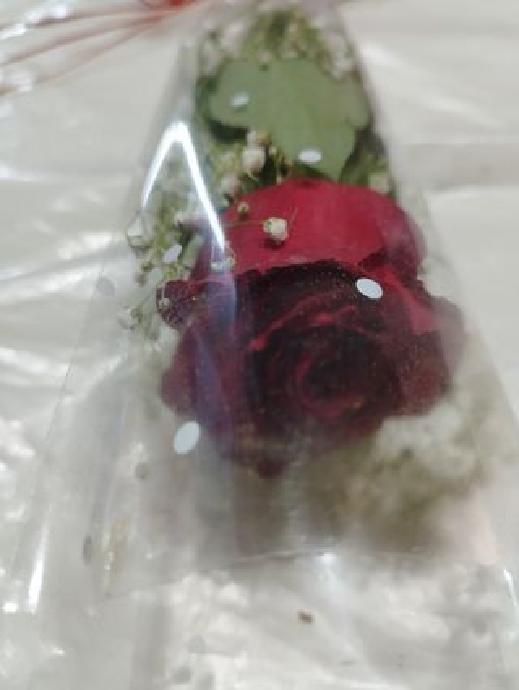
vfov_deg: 71.6
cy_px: 345
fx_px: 479
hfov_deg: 56.9
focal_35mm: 24
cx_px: 260
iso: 320
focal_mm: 5.89
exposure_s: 1/50
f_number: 1.89
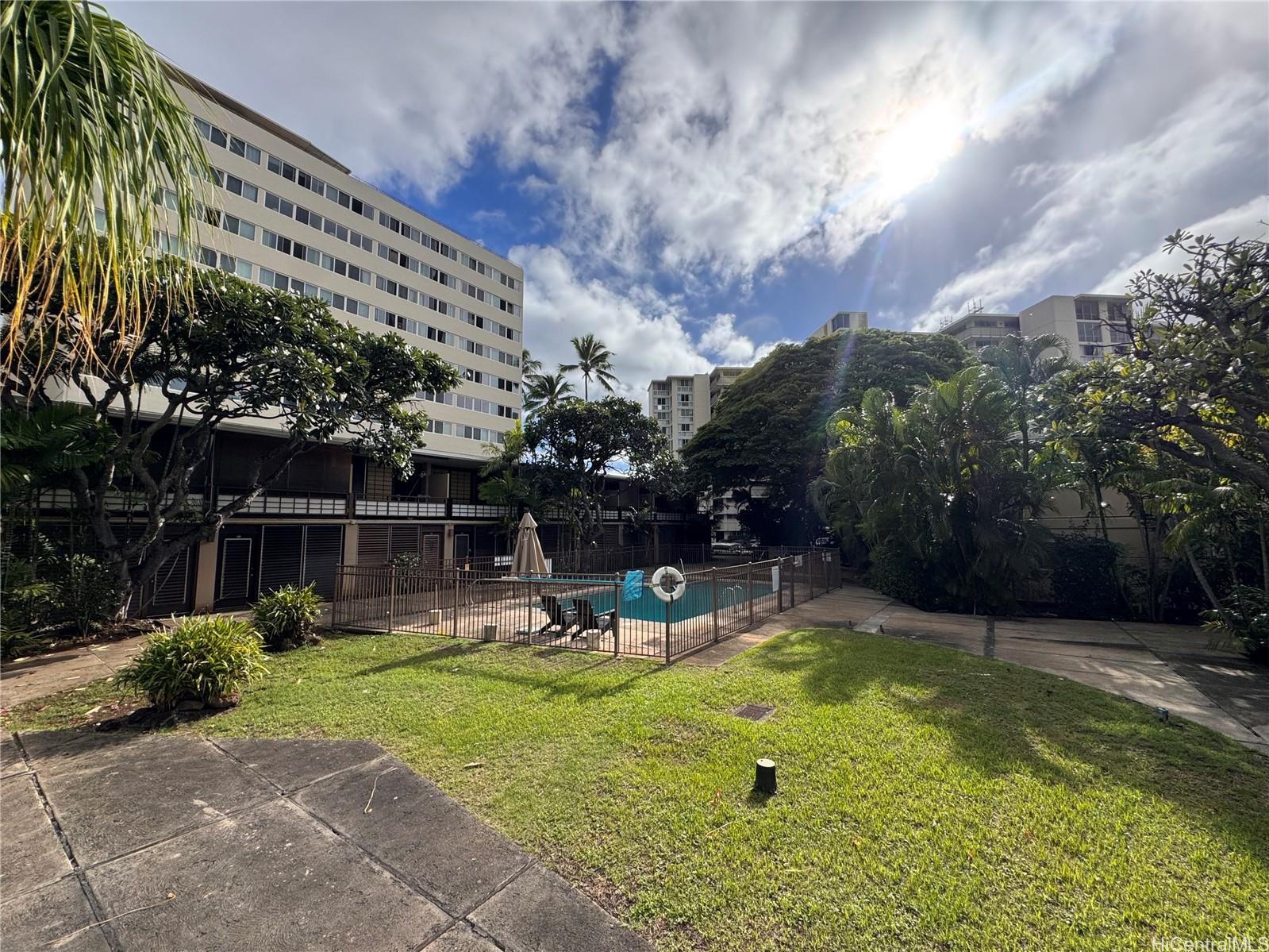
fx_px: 513
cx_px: 634
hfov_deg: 102.1
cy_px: 476
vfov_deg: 85.7
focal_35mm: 14
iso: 50
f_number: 2.2
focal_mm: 2.22
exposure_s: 1/2770
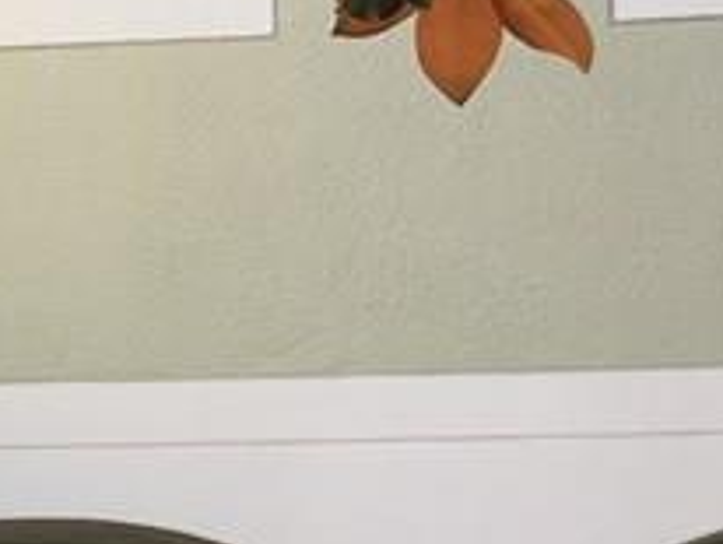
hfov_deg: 12.3
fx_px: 3011
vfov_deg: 10.2
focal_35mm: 144
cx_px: -660
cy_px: 663
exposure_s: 1/295
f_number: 2.2
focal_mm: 4.15
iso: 25
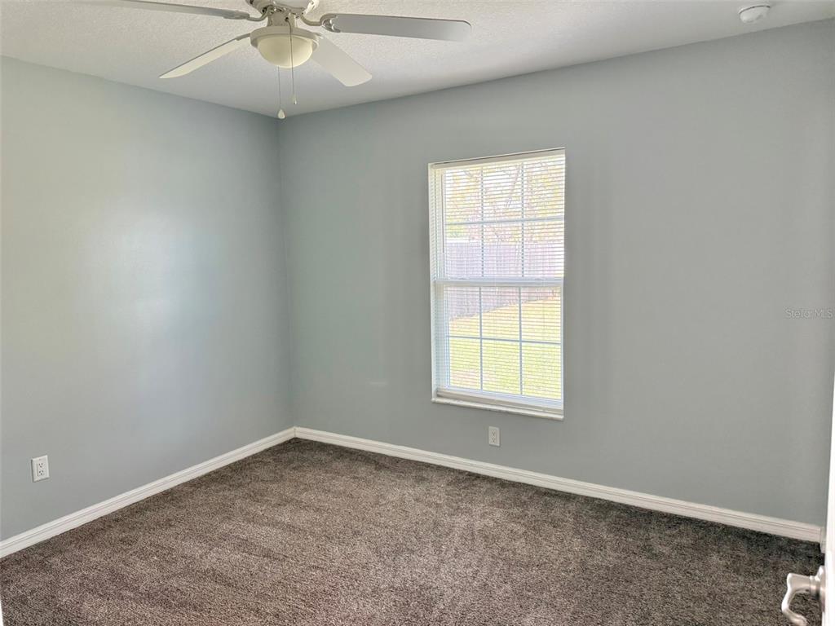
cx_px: 418
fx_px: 579
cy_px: 313
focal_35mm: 24
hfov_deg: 71.6
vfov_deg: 56.8
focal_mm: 6.76
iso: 400
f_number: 1.78
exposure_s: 1/120
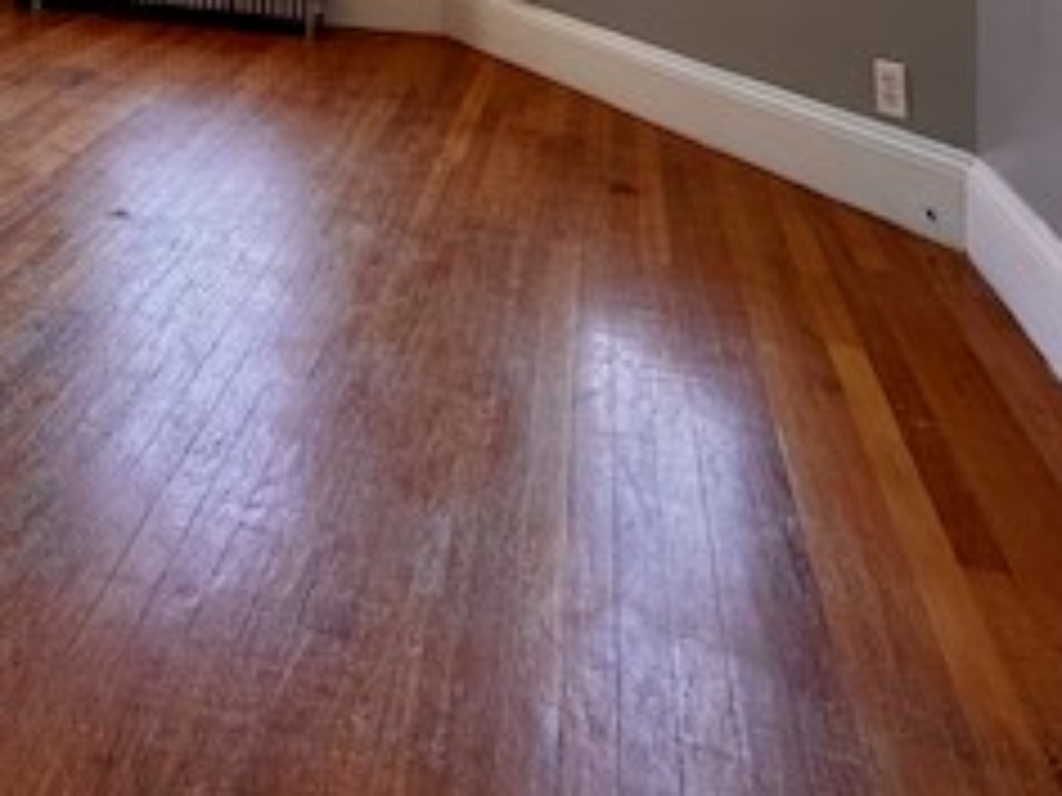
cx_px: 162
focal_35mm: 38
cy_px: -238
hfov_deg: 45.6
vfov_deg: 30.0
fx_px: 1166
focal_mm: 2.22
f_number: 2.2
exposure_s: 1/120
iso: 160
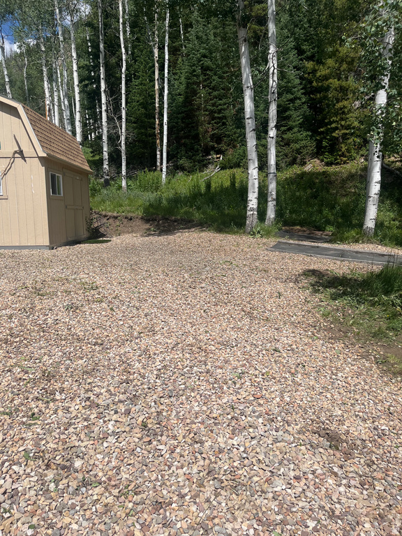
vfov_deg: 67.3
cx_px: 201
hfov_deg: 53.1
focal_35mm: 26
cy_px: 268
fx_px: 403
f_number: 1.6
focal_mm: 5.1
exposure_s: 1/5848
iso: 50
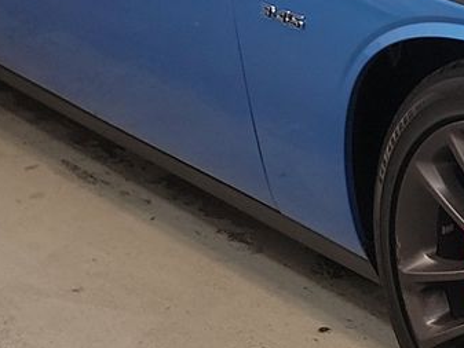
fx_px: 1529
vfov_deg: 13.0
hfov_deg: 16.3
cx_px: 610
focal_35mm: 114
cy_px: 121
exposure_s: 1/59
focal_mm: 6.7
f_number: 1.8
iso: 118
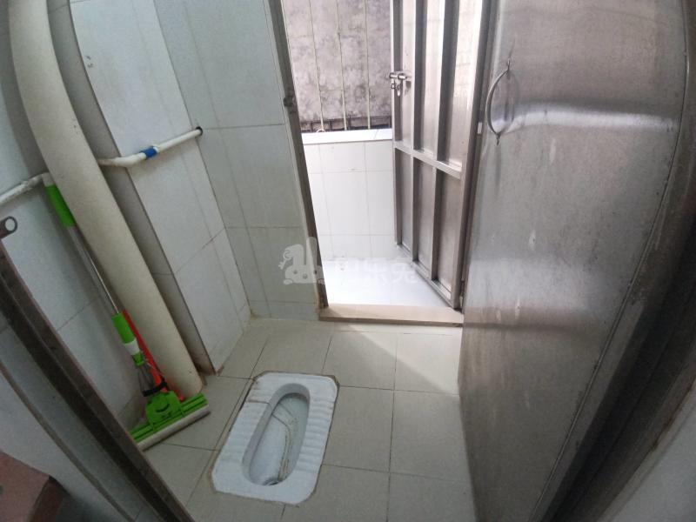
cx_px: 348
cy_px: 261
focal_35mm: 17
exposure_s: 1/25
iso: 425
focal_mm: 1.78
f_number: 2.4
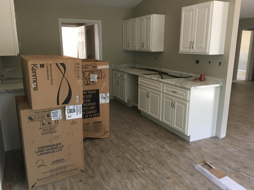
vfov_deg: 48.2
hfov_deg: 61.7
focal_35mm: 29
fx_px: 213
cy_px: 95
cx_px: 127
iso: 64
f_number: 2.2
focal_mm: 4.15
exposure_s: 1/30
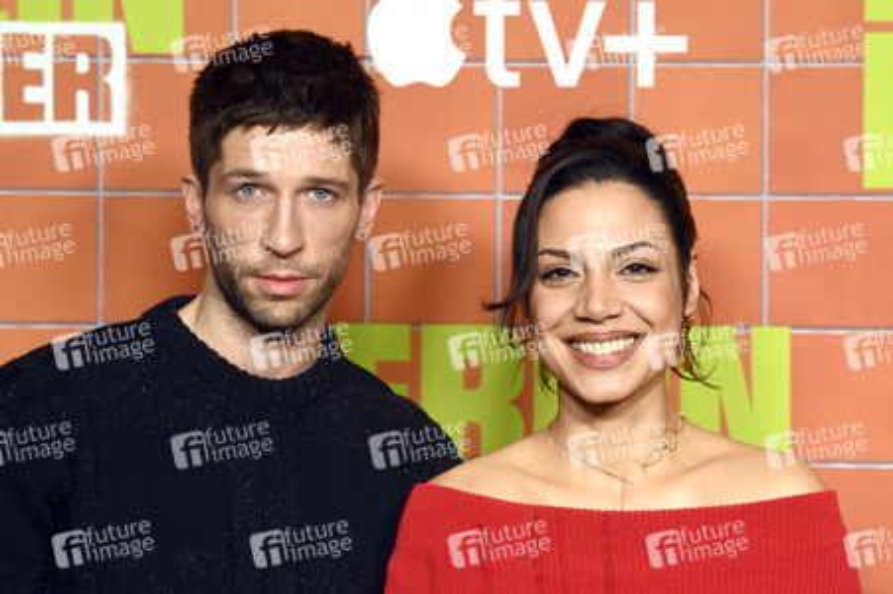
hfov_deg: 19.5
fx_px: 2603
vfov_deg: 13.0
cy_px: 297
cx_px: 446
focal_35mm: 105
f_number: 6.3
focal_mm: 105
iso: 4000
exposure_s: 1/500
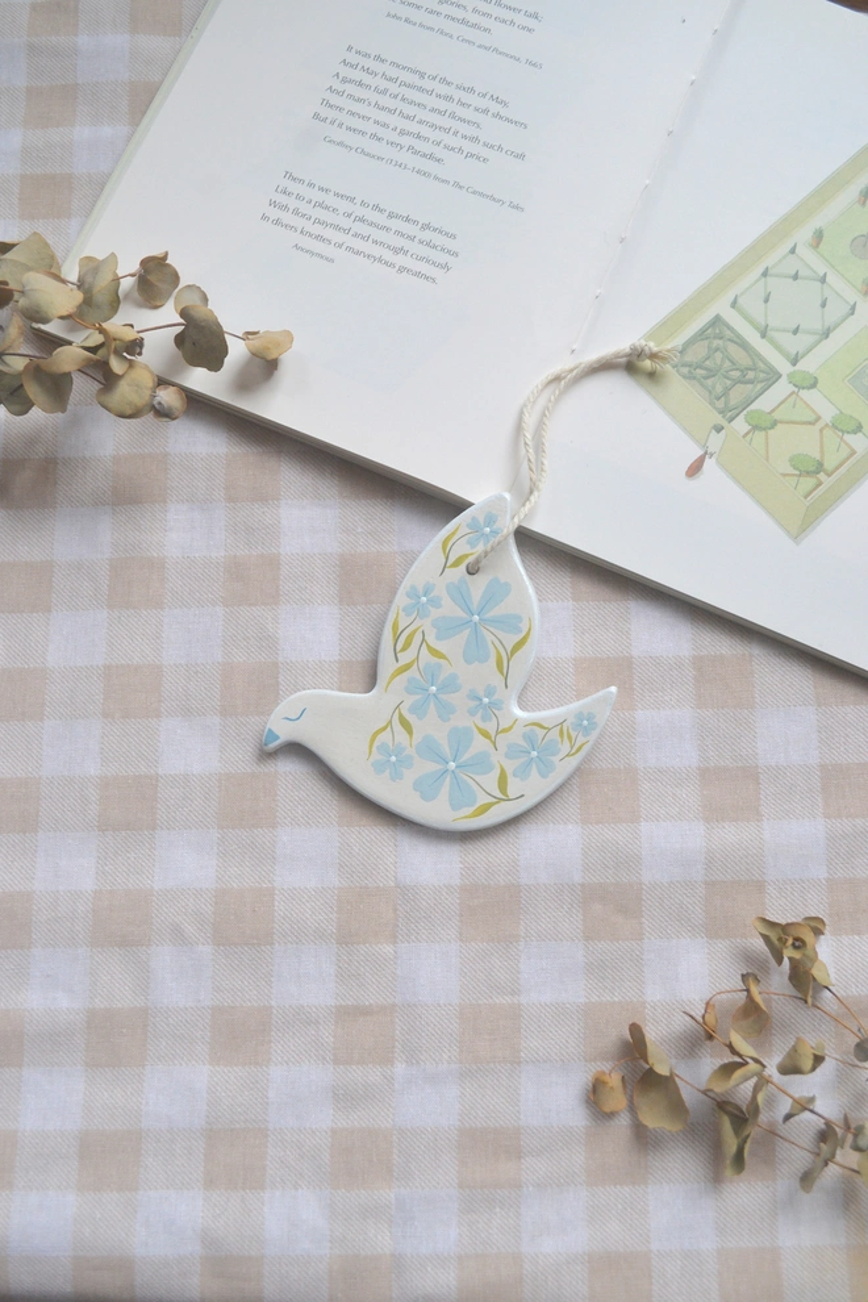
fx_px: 1302
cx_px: 434
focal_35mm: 36
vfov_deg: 53.1
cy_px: 651
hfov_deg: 36.9
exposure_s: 1/125
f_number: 5.6
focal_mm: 24
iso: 400
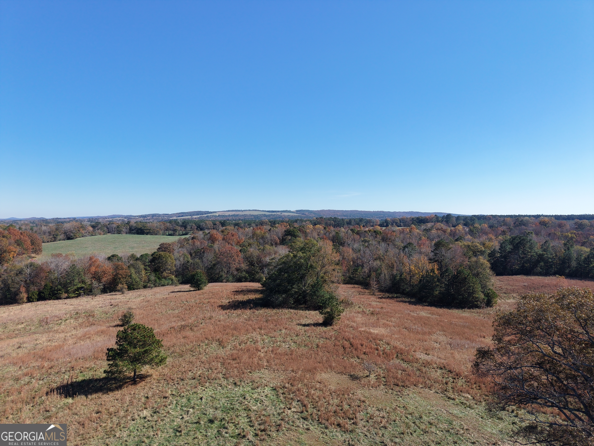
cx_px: 297
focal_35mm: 24
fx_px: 412
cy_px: 223
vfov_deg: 56.8
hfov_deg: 71.6
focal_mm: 8.67
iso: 190
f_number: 1.8
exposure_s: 1/4000
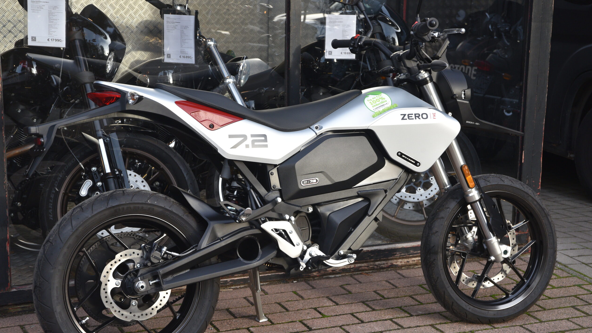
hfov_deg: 30.2
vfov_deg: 17.2
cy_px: 186
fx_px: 1099
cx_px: 298
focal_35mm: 70
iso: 1000
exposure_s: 1/250
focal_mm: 66
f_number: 8
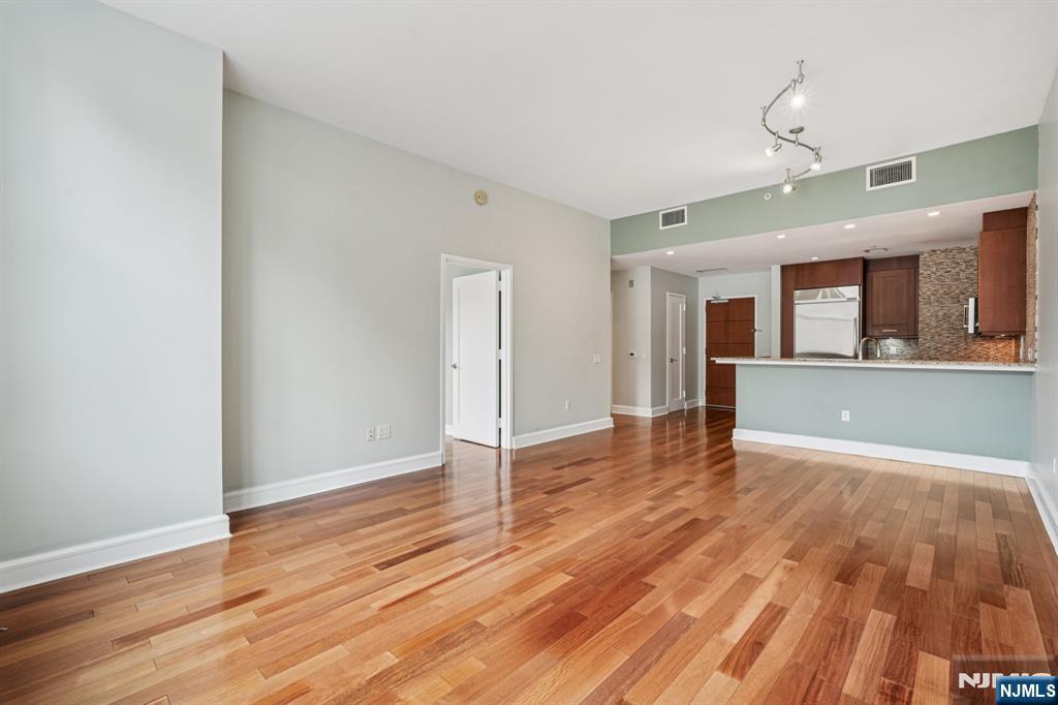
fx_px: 470
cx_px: 529
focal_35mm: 16
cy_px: 352
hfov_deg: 96.8
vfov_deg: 73.7
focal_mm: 16
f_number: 8
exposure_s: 1/30
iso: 400
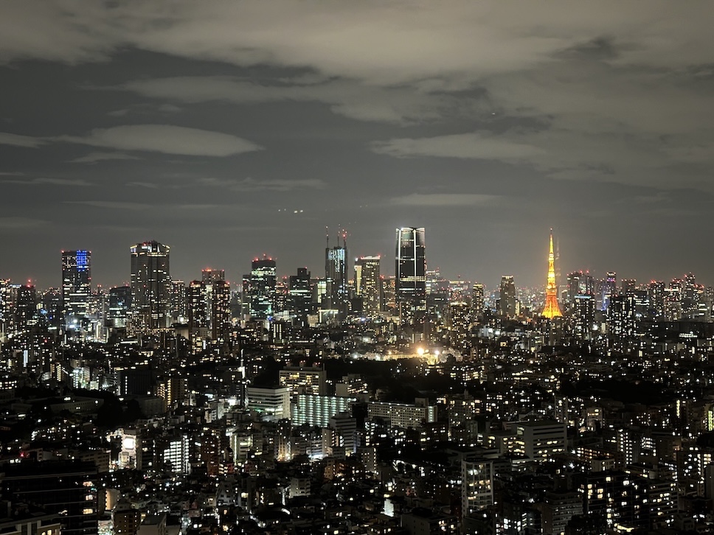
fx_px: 990
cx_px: 357
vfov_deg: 30.3
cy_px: 268
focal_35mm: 48
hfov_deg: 39.7
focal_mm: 6.86
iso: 250
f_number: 1.78
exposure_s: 1/5
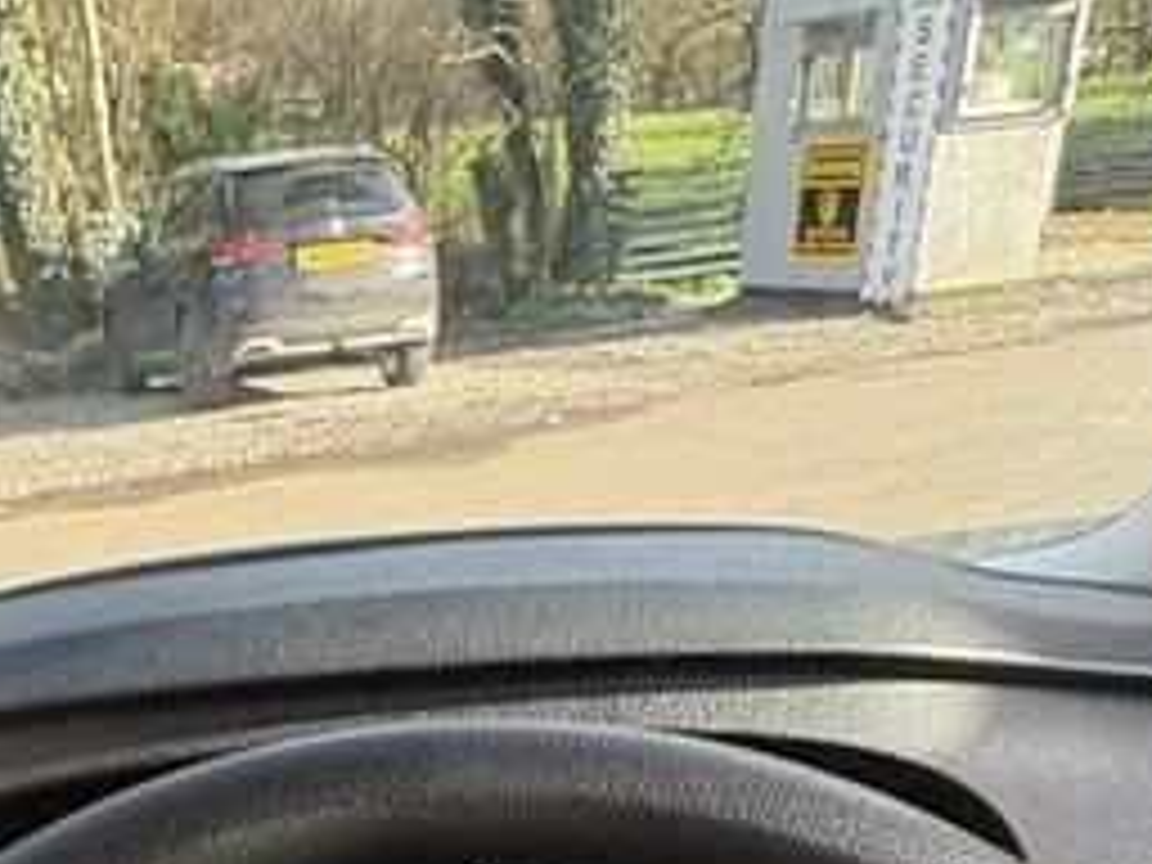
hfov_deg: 36.7
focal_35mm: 49
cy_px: 1143
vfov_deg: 25.3
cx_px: 140
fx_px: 1631
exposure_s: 1/99
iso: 100
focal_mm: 2.22
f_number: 2.2
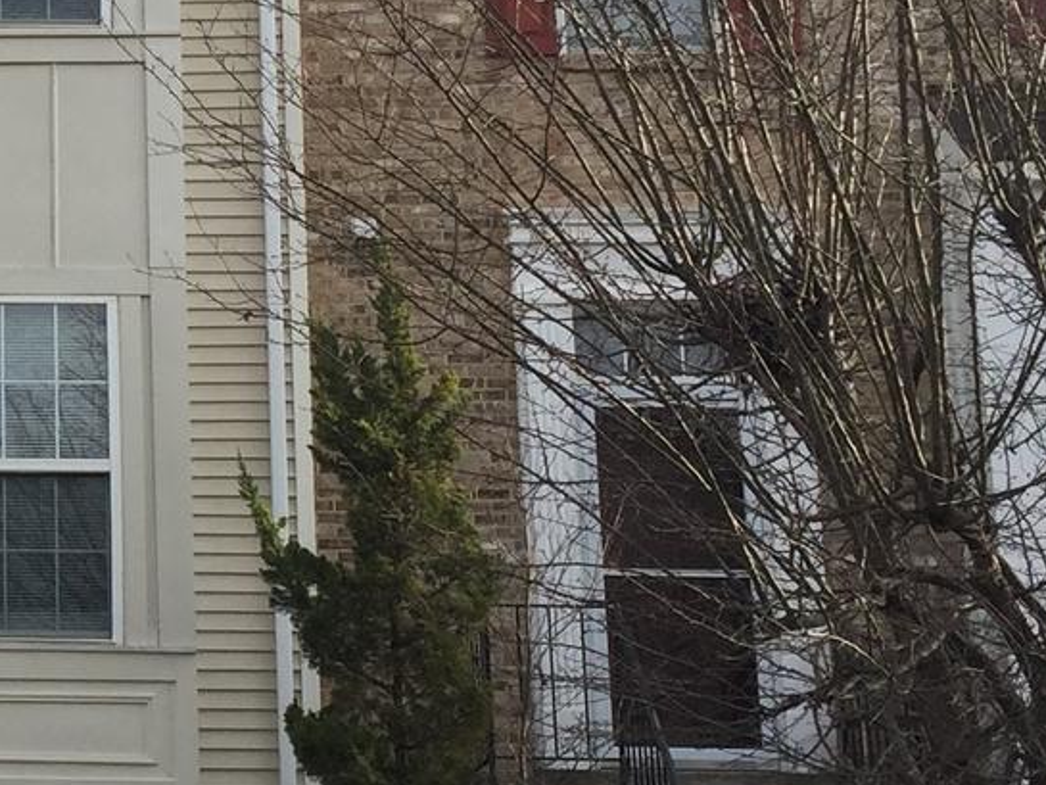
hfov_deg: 16.8
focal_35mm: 109
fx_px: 3294
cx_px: -405
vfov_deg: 13.6
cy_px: 326
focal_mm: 4.15
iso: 32
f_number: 2.2
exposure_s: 1/879
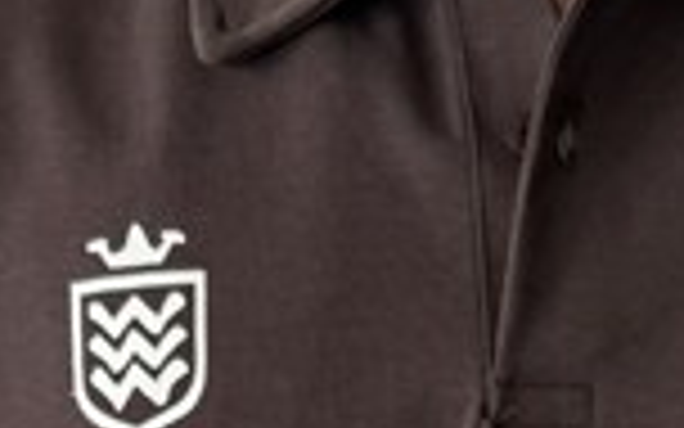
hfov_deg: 15.5
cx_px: 477
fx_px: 2498
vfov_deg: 8.7
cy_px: 1104
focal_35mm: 134
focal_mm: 6.76
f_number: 1.78
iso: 100
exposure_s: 1/121
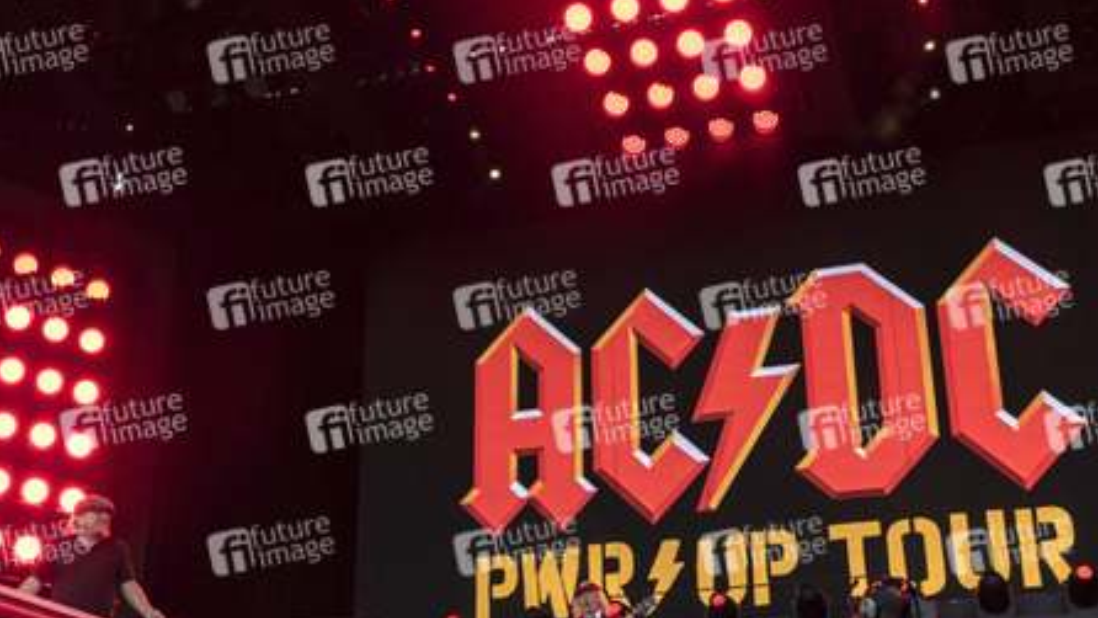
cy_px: 362
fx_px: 1077
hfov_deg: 54.0
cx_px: 549
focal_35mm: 37
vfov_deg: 31.9
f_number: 7.1
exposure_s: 1/640
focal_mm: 35
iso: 1600
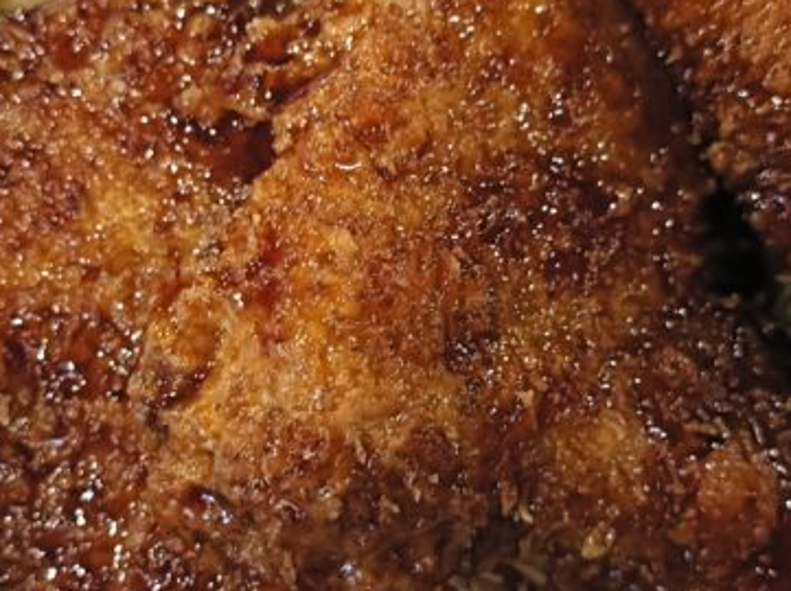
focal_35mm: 71
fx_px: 1621
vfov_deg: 20.7
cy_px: 285
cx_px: 353
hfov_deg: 27.4
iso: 2000
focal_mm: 4.7
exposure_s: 1/25
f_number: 1.7
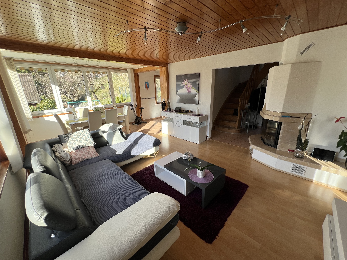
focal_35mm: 13
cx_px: 174
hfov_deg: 106.2
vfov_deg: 89.9
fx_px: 130
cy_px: 130
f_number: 1.8
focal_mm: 1.57
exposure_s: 1/186
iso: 32
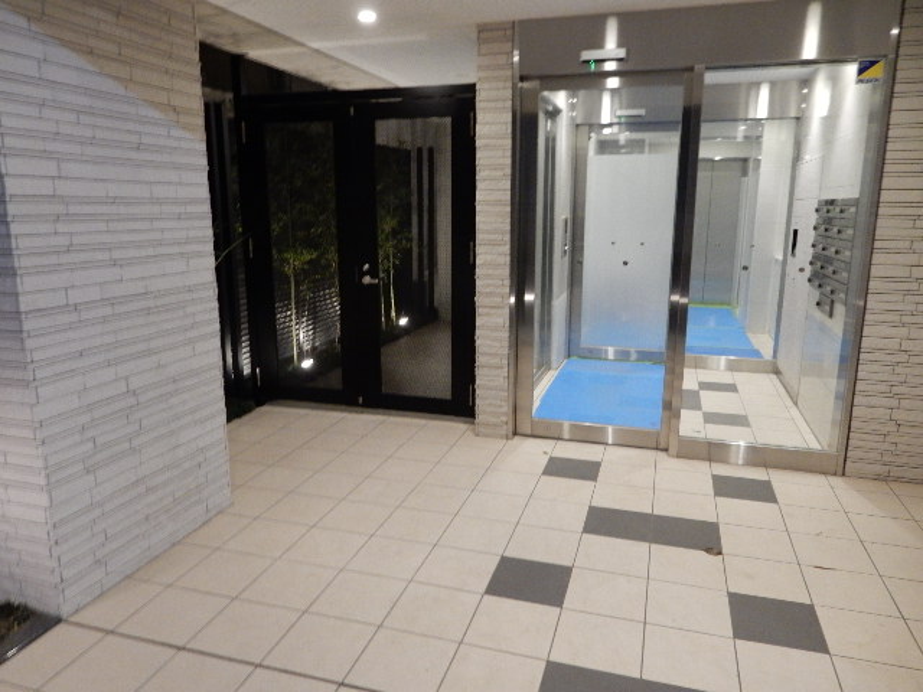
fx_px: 667
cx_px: 462
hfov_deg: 69.4
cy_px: 346
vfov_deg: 54.9
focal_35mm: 25
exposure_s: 1/8
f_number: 3.7
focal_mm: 4.5
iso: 500
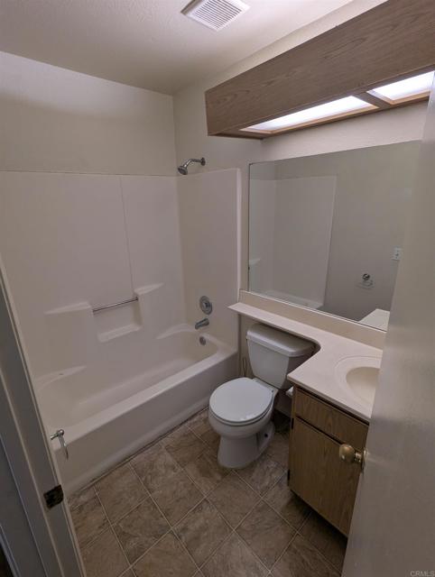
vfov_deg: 94.4
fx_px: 267
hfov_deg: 78.3
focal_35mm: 16
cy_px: 288
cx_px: 218
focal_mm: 2.35
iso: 52
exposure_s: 1/24
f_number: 2.2
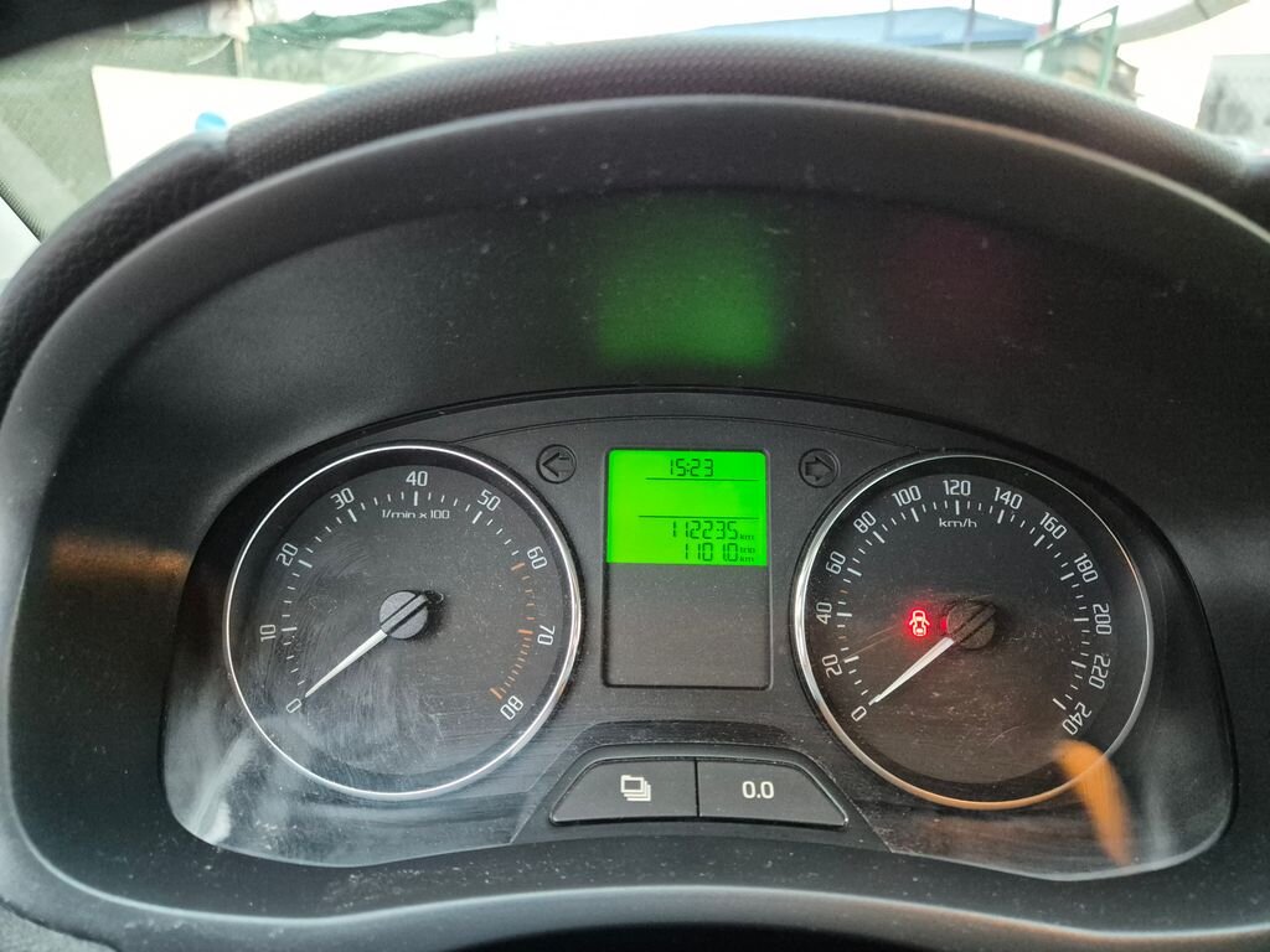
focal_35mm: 23
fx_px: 844
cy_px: 476
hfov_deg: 73.9
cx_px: 635
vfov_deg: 58.9
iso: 2000
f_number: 1.8
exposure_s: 1/100
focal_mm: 5.4
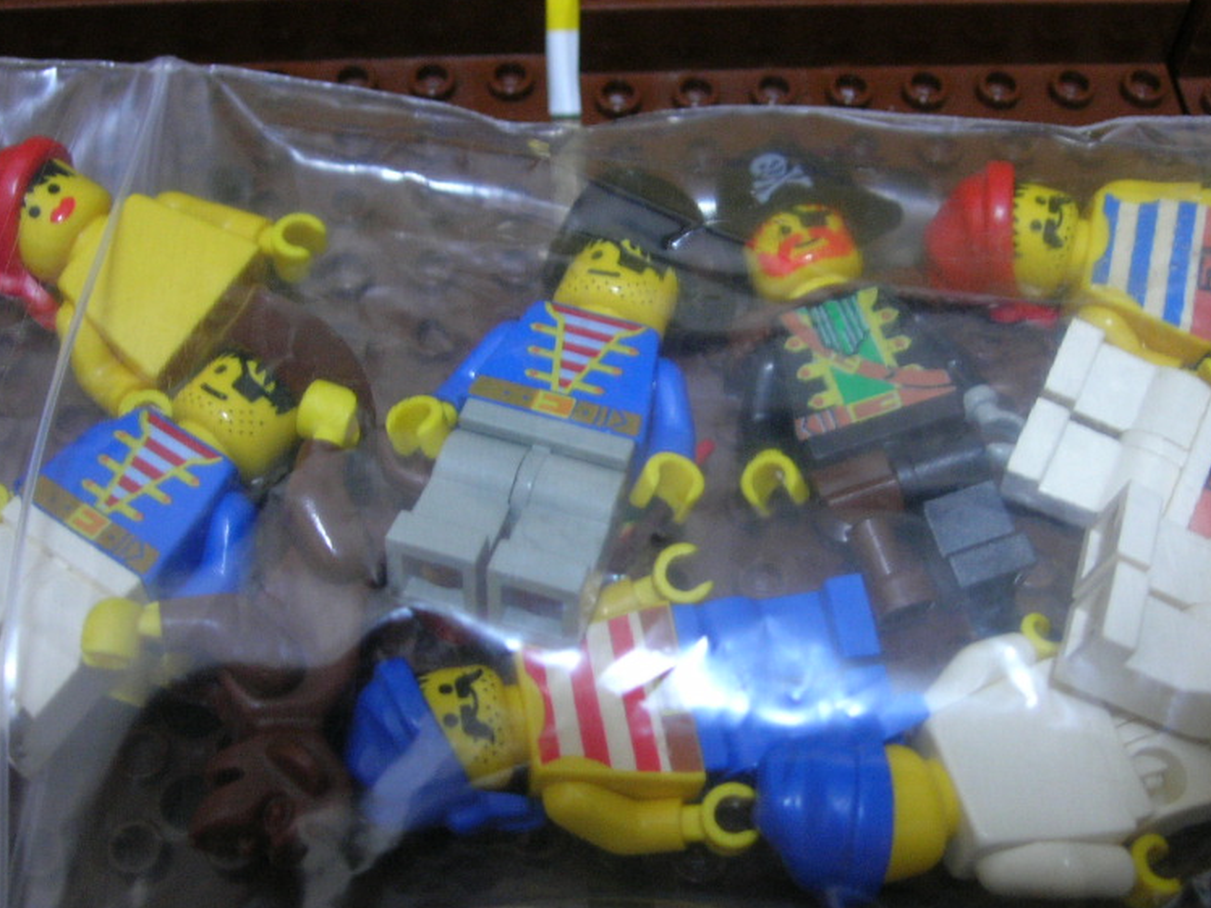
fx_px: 1819
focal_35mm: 52
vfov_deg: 28.0
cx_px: 678
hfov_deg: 36.8
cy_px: 510
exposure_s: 1/3.7
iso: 120
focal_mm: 7.8
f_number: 2.8
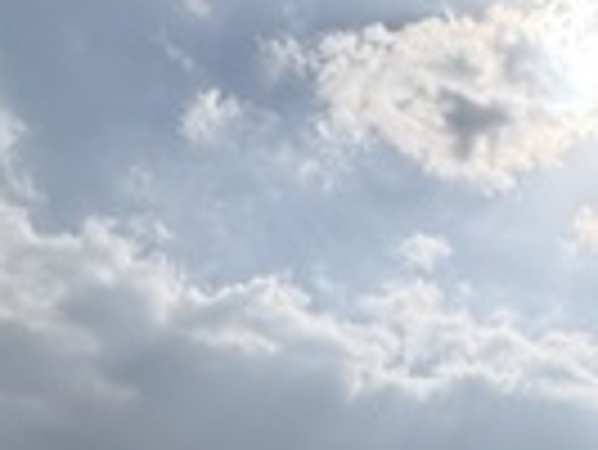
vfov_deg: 21.0
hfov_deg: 32.0
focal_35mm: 59
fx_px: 1020
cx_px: 454
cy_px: 680
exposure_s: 1/6667
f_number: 2.2
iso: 32
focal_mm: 2.22
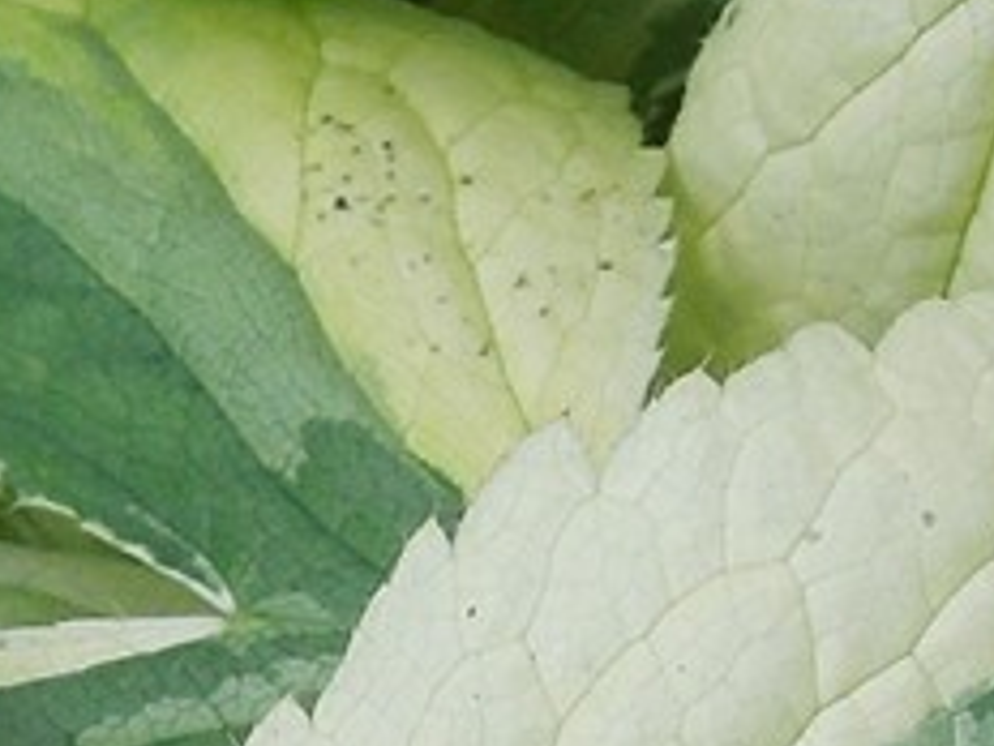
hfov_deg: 6.5
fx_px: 8701
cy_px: 1325
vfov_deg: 4.8
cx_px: 236
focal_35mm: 303
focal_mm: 7
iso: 100
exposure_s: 1/160
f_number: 3.8
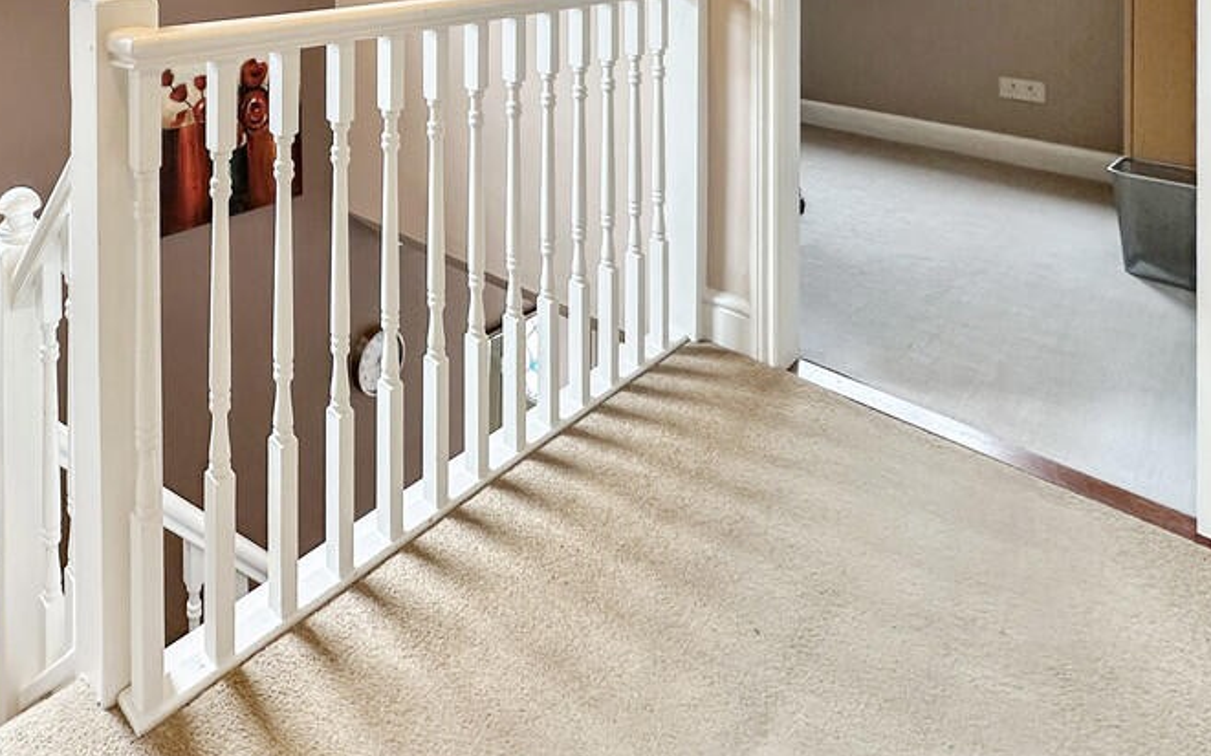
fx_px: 759
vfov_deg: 47.4
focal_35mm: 23
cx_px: 310
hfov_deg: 72.1
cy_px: 70
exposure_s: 1/100
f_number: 2.2
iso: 250
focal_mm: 2.22
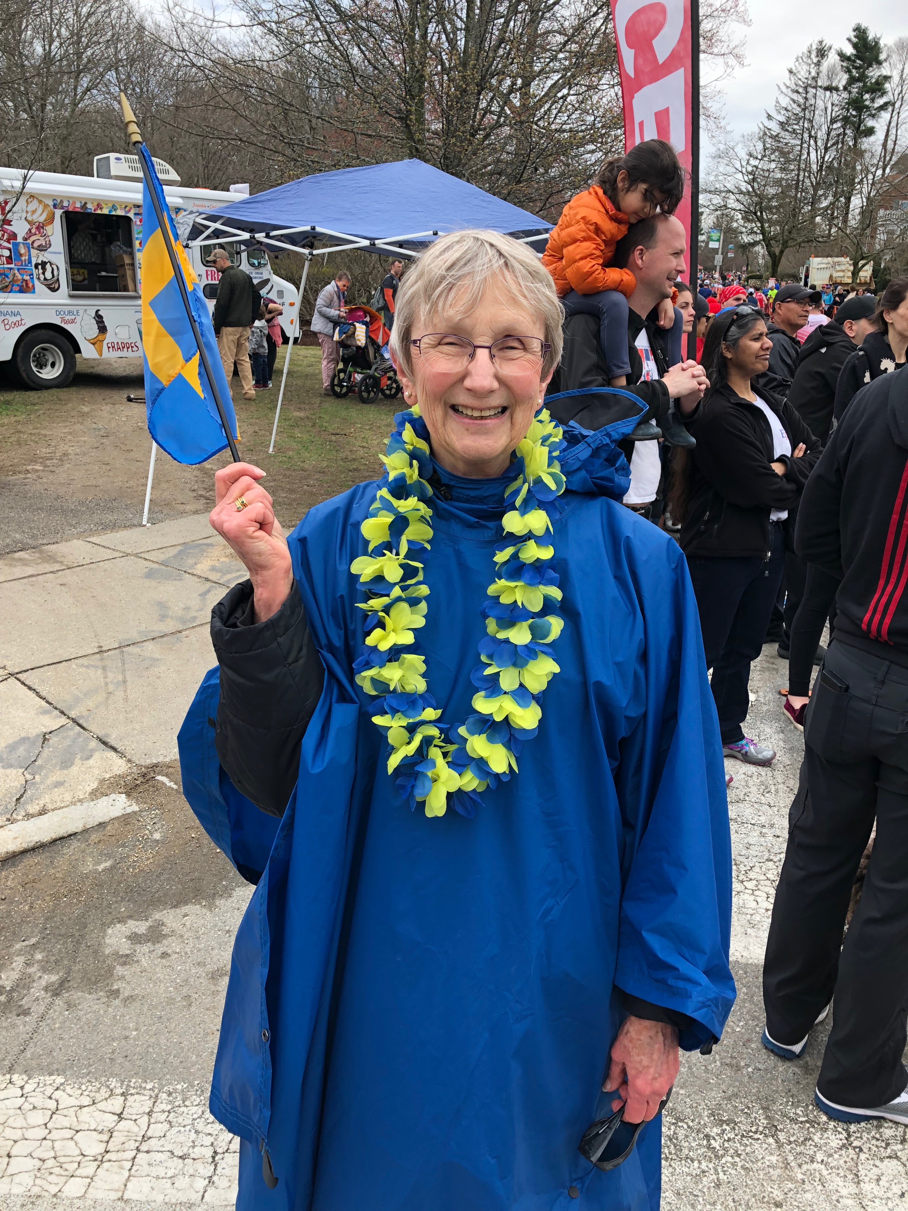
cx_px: 454
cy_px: 606
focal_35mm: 28
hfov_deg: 49.7
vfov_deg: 63.4
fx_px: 979
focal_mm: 3.99
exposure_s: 1/558
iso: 20
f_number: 1.8
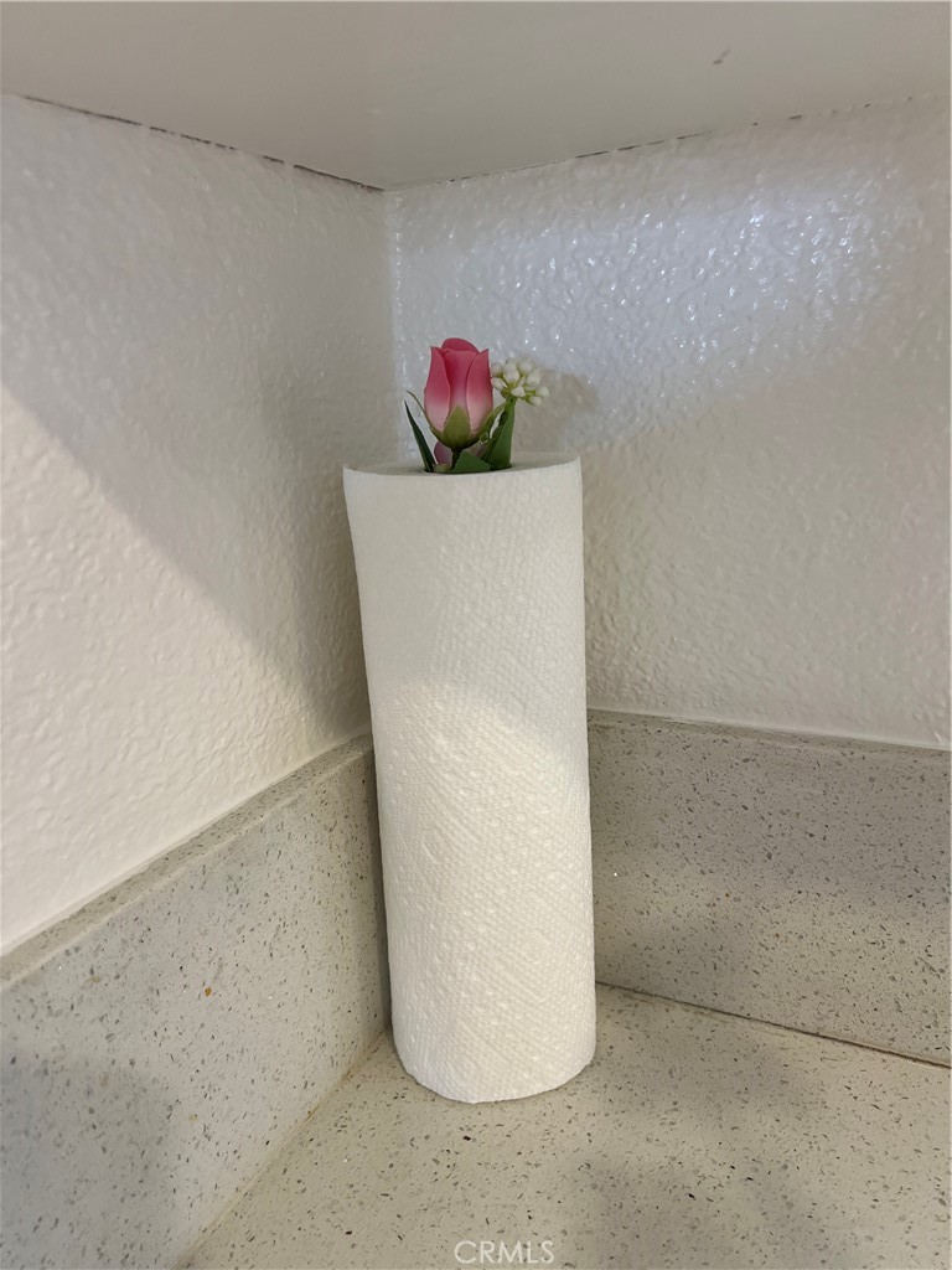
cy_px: 635
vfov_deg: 67.3
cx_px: 476
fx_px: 953
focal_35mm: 26
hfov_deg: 53.1
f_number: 1.5
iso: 125
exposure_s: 1/120
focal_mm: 5.7
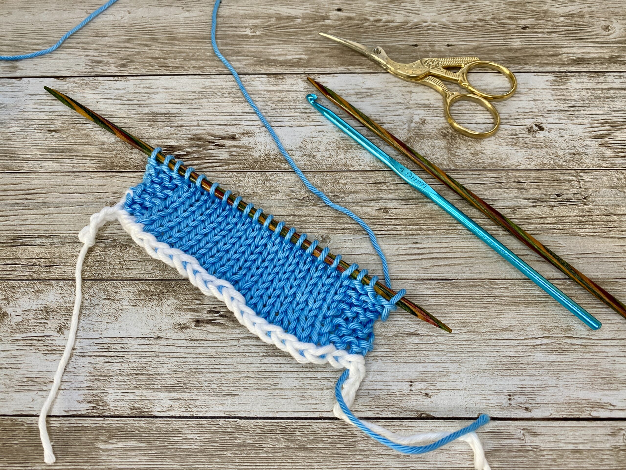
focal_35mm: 26
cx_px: 313
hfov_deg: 67.3
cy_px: 235
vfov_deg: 53.1
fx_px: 470
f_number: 1.8
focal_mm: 4.25
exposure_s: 1/122
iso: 80
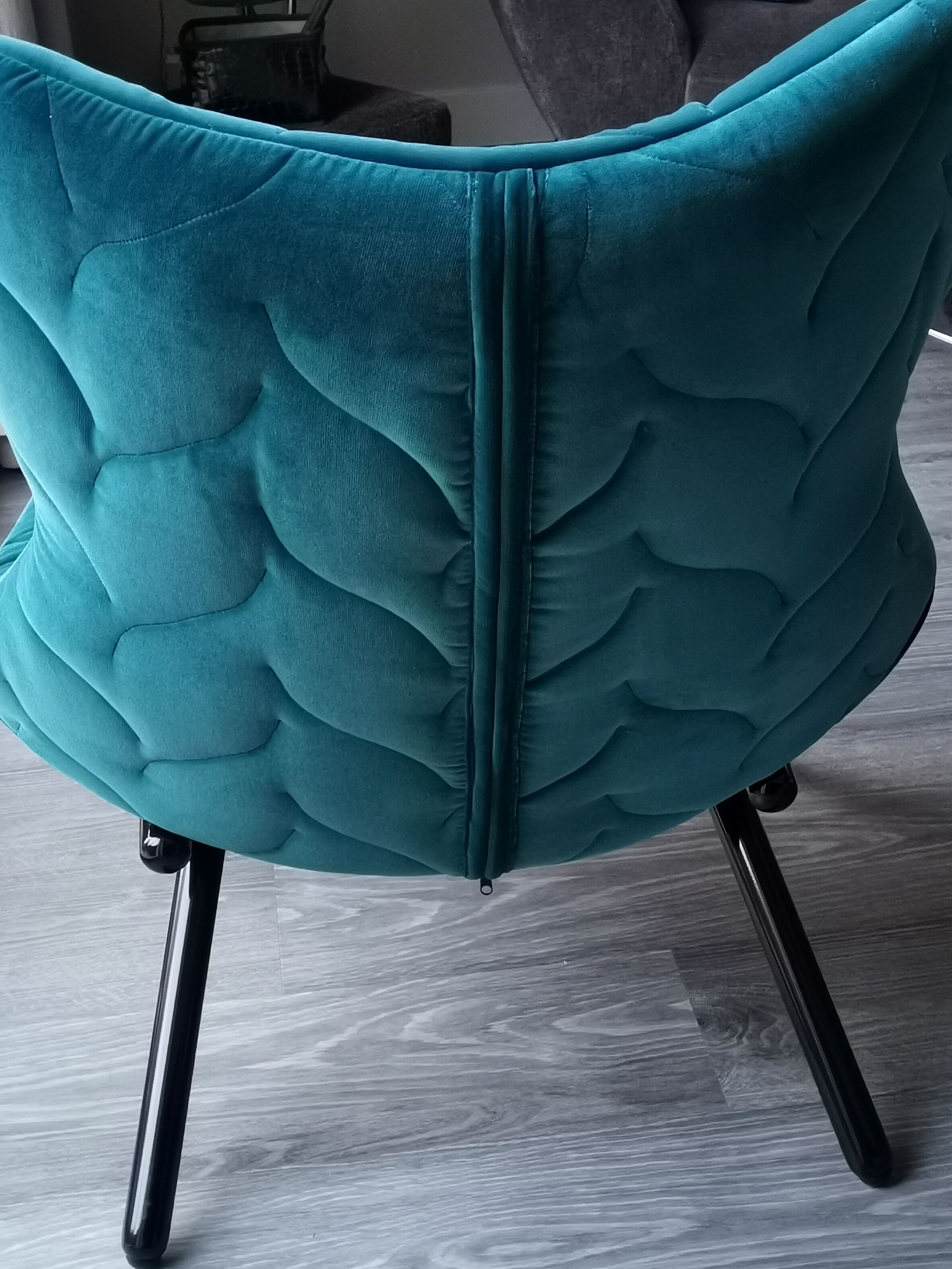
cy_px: 675
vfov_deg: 36.2
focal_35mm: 53
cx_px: 474
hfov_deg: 27.5
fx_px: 1943
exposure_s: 1/60
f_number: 1.8
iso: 320
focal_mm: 4.75
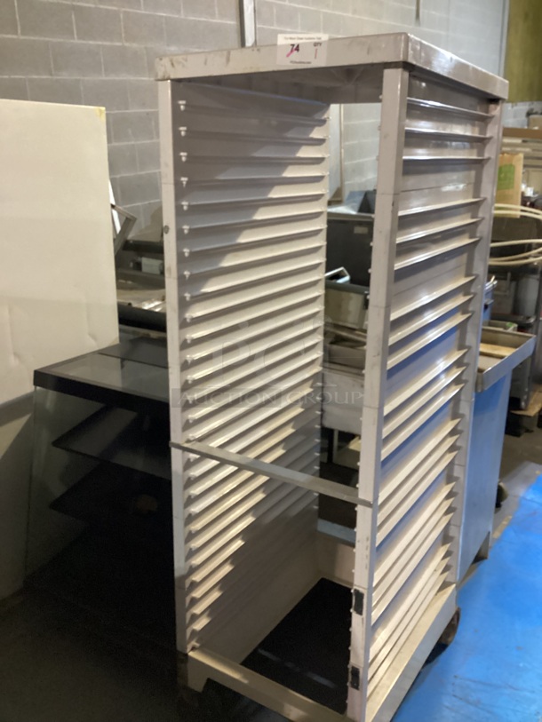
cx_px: 271
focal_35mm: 31
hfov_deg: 45.5
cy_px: 361
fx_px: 647
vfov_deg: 58.3
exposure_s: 1/24
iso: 640
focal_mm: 3.3
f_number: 2.4
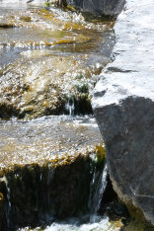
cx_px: -28
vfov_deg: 16.5
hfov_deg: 11.0
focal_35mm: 123
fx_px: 789
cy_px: 192
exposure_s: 1/45
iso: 500
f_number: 22
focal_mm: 31.5
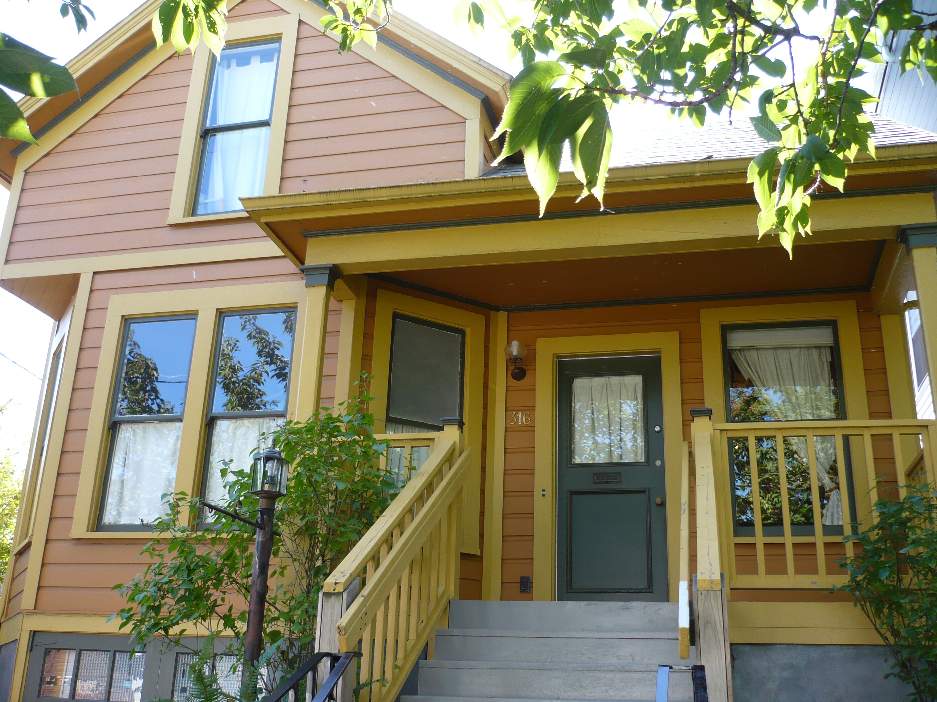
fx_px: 947
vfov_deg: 40.7
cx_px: 468
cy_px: 351
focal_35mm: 35
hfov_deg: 52.6
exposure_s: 1/100
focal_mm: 5.8
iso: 100
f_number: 2.8
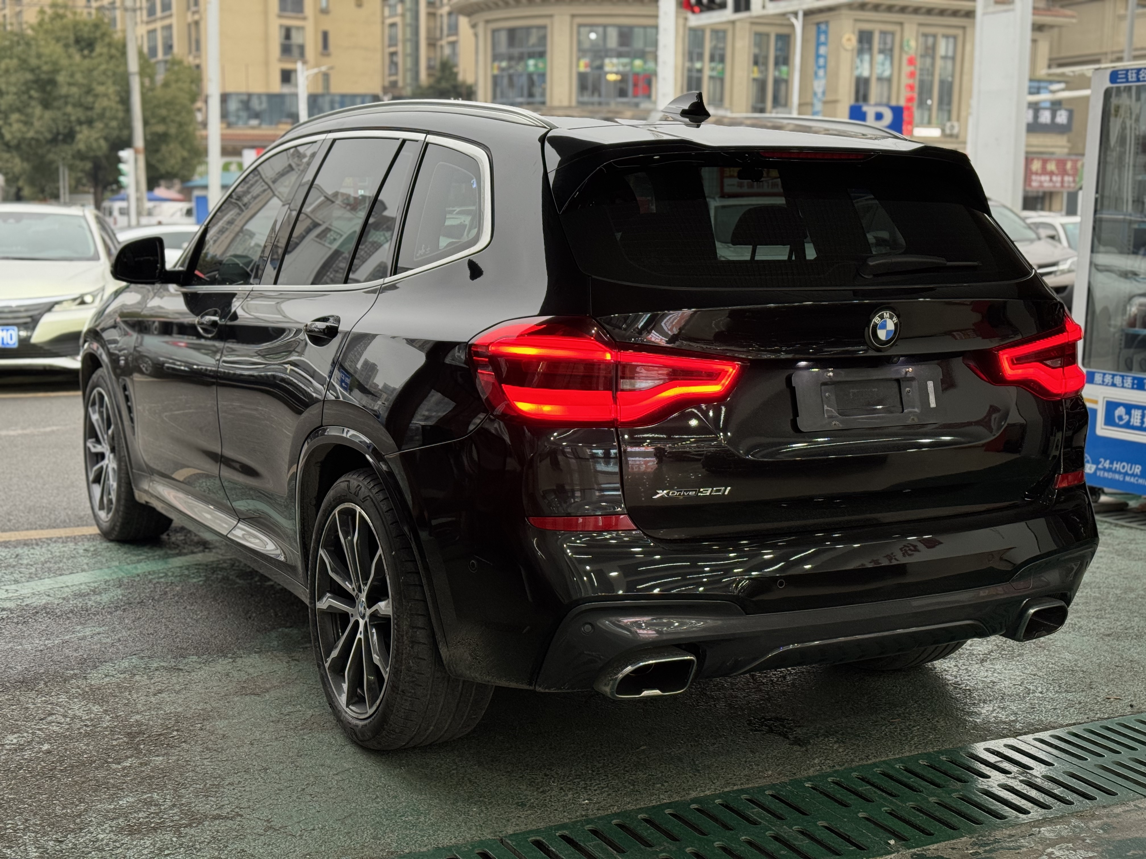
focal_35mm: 48
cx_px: 573
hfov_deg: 39.7
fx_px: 1589
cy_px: 430
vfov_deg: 30.3
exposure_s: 1/60
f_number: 1.78
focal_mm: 6.76
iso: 100
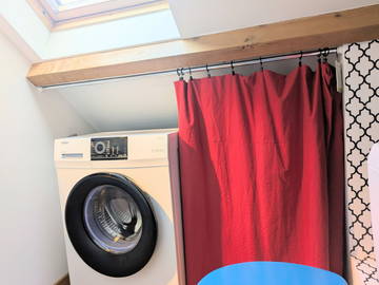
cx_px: 190
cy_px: 142
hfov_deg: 69.4
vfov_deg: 54.9
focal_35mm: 25
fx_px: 274
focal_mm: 5.43
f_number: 1.89
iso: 72
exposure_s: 1/100
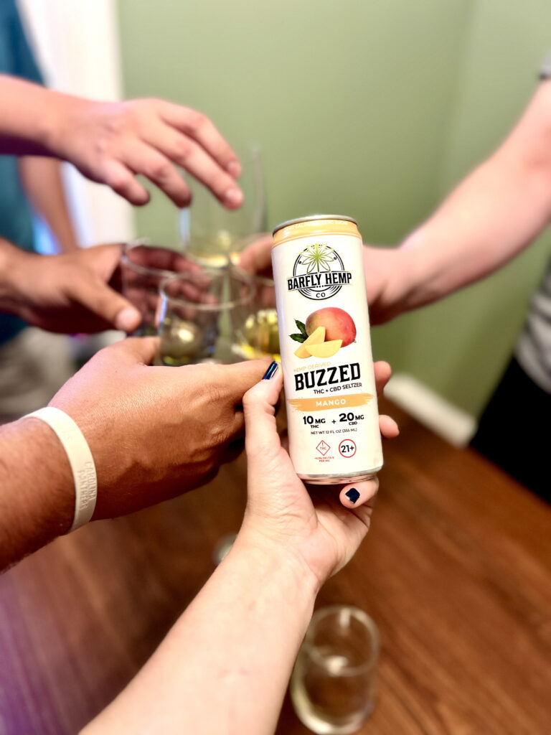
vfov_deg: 67.3
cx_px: 276
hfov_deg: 53.1
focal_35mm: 26
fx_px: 552
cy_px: 368
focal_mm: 5.7
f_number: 1.5
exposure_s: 1/60
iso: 200
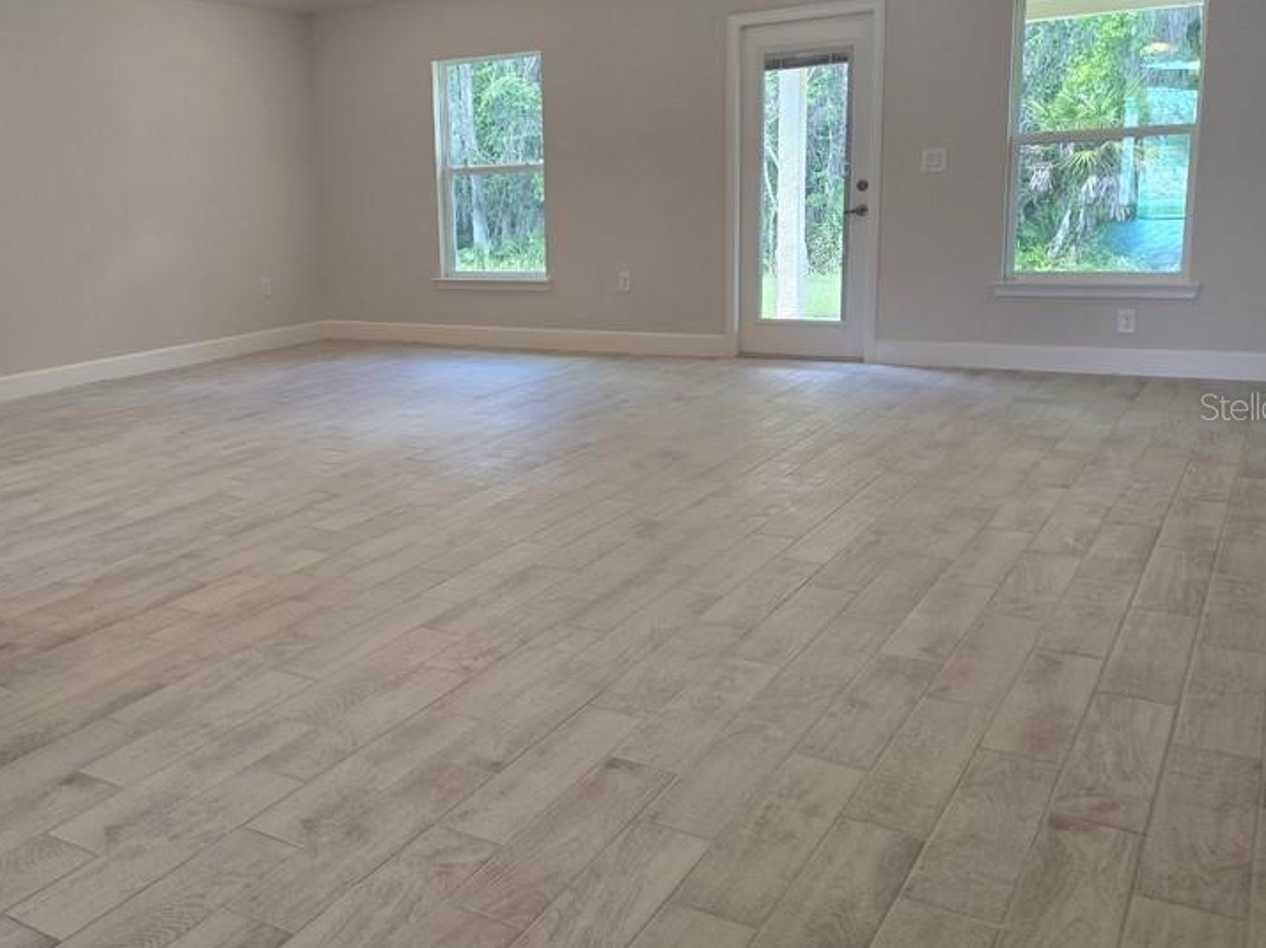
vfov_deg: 42.8
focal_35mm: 33
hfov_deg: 54.6
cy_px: 406
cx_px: 459
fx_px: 1206
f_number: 1.8
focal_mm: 5.4
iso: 100
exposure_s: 1/120
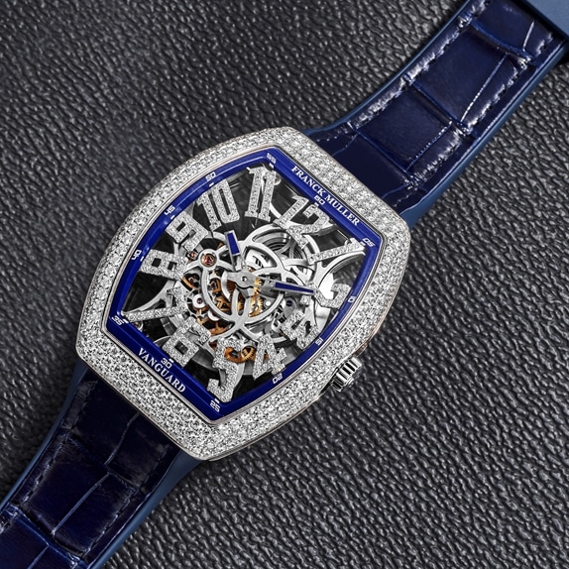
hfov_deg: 15.0
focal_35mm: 116
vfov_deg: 15.0
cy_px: 285
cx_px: 242
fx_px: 2157
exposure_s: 1/125
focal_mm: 90
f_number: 16
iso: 125
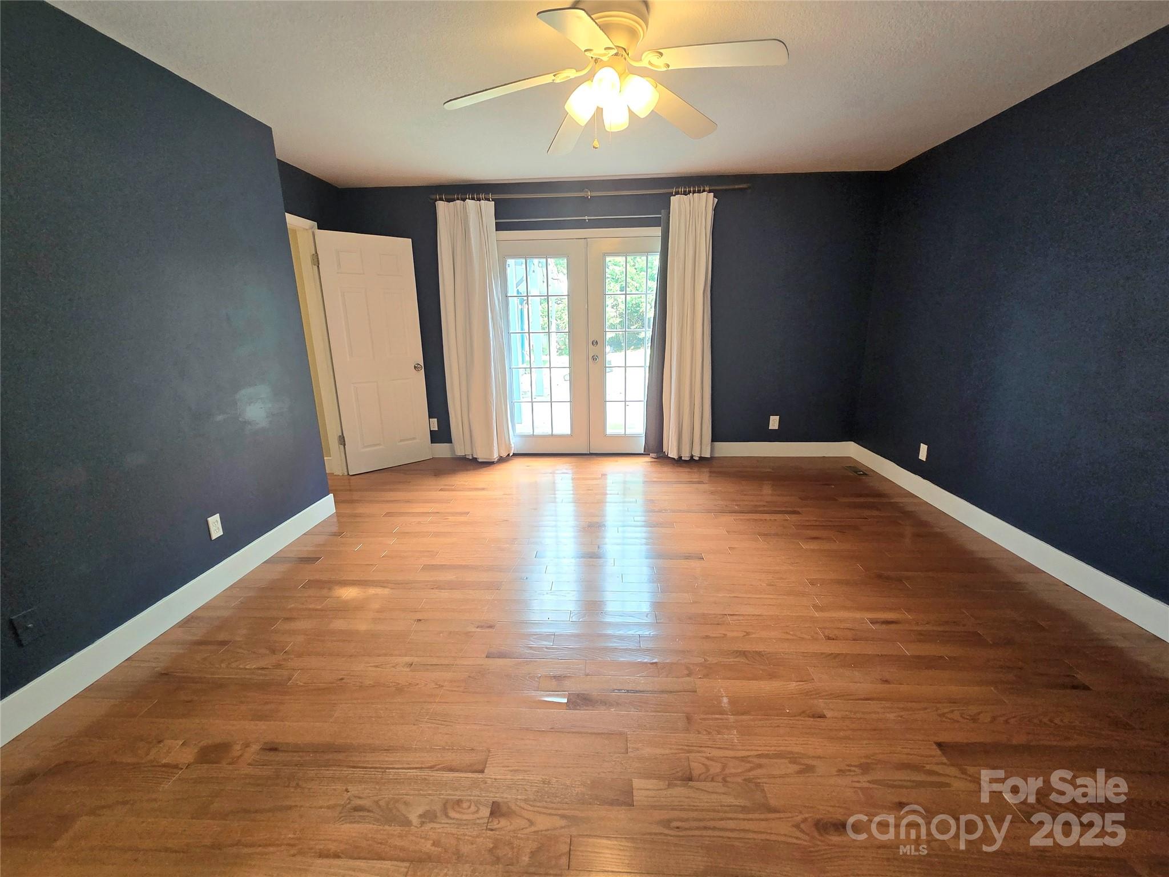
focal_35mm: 13
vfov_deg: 89.9
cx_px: 584
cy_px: 438
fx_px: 439
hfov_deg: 106.2
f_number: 2.2
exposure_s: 1/60.2
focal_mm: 2.2
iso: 200
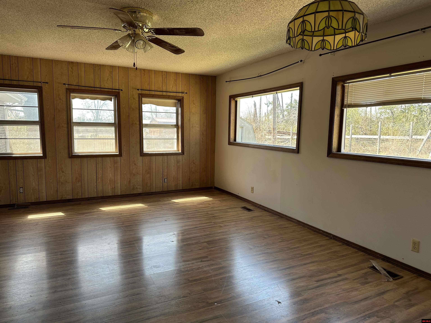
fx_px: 299
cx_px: 216
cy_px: 162
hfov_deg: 71.6
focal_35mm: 24
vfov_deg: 56.8
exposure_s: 1/228
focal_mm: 6.86
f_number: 1.78
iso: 80
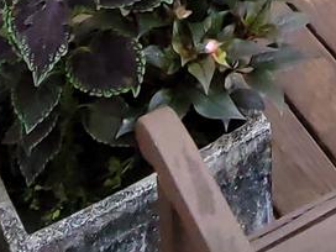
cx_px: 456
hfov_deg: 18.4
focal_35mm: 98
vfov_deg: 11.5
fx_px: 951
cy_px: -411
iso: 400
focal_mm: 2.2
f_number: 2.2
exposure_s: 1/60
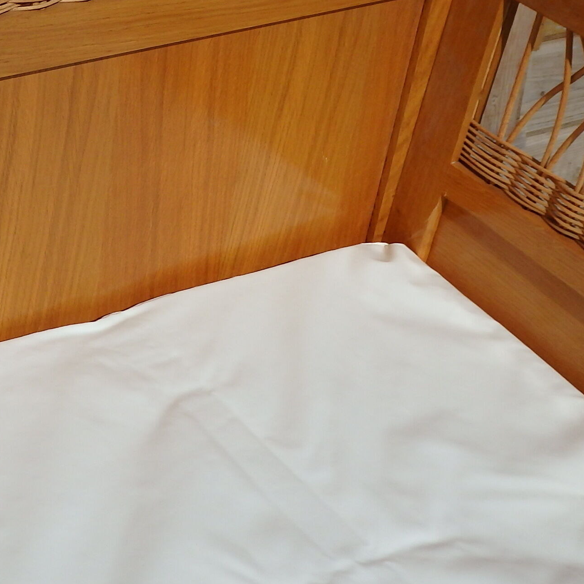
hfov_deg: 25.4
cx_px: 68
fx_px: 1260
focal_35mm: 66
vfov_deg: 25.8
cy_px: 140
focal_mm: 5.5
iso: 125
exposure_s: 1/640
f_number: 9.4
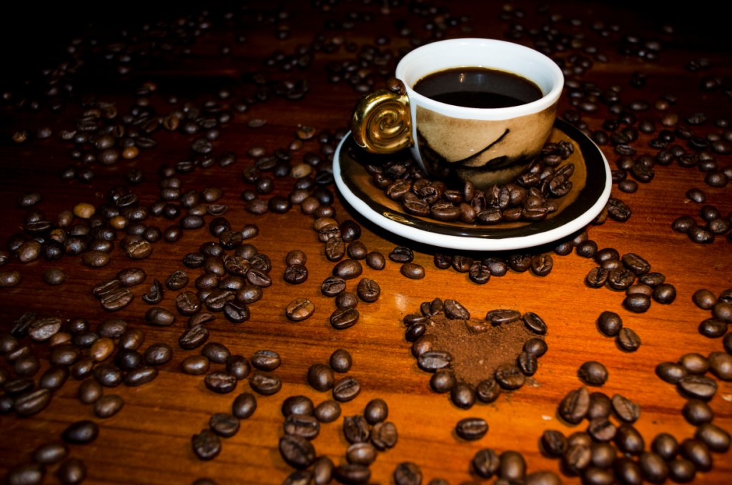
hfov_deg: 49.6
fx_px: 791
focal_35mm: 39
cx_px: 366
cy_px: 242
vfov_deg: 34.1
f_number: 5
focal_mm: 26
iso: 400
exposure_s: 1/100
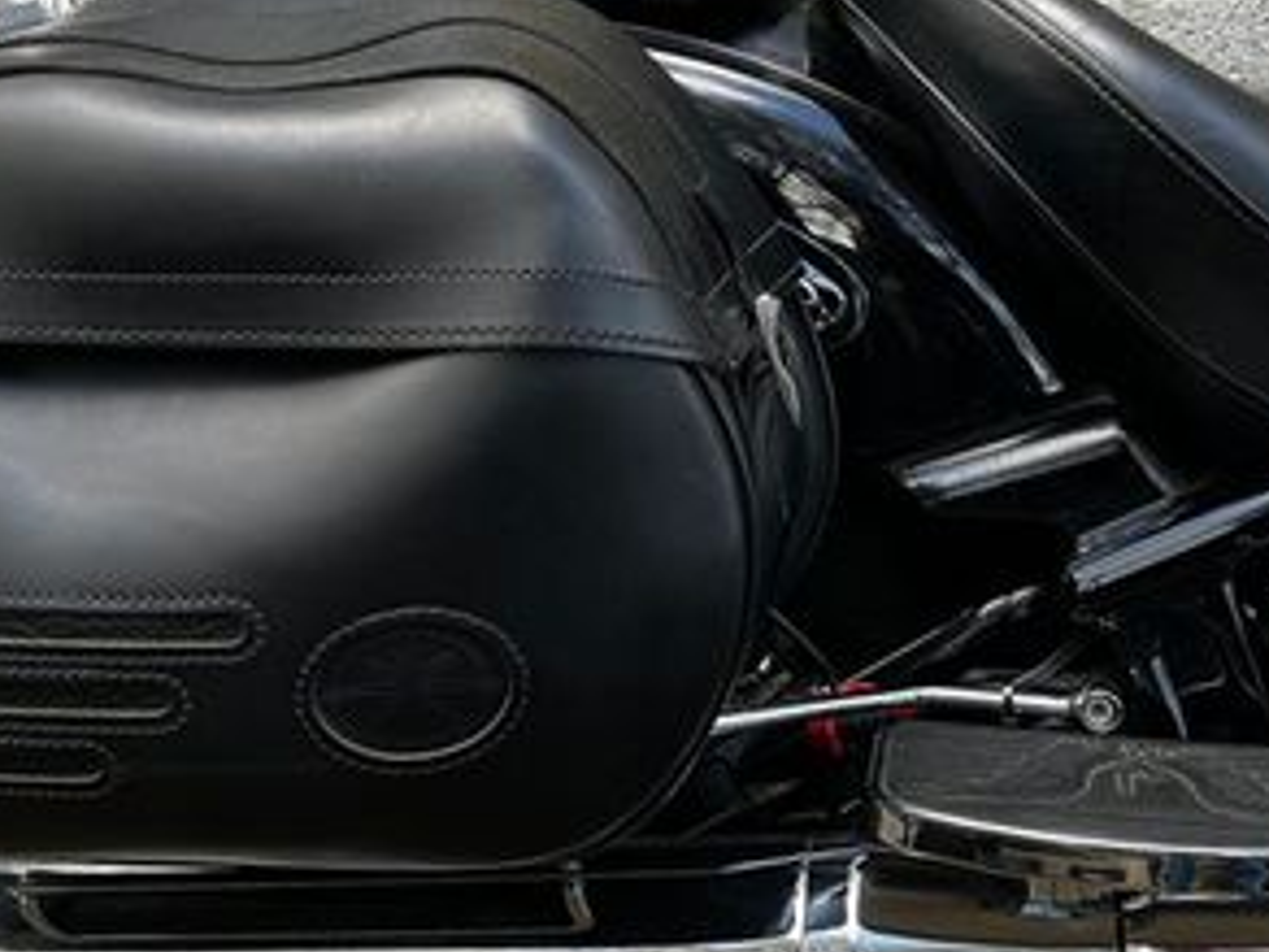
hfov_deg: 33.6
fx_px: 2090
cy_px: 396
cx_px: 778
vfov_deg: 25.6
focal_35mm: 57
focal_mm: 5.1
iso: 50
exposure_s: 1/122
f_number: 1.6
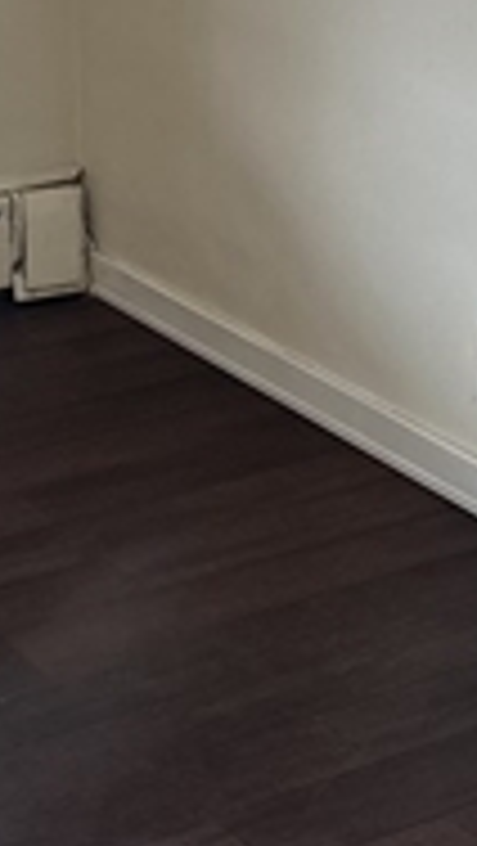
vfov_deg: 19.1
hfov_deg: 11.3
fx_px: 2402
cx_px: 76
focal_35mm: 107
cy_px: -108
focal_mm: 6.86
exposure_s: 1/120
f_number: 1.78
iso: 125
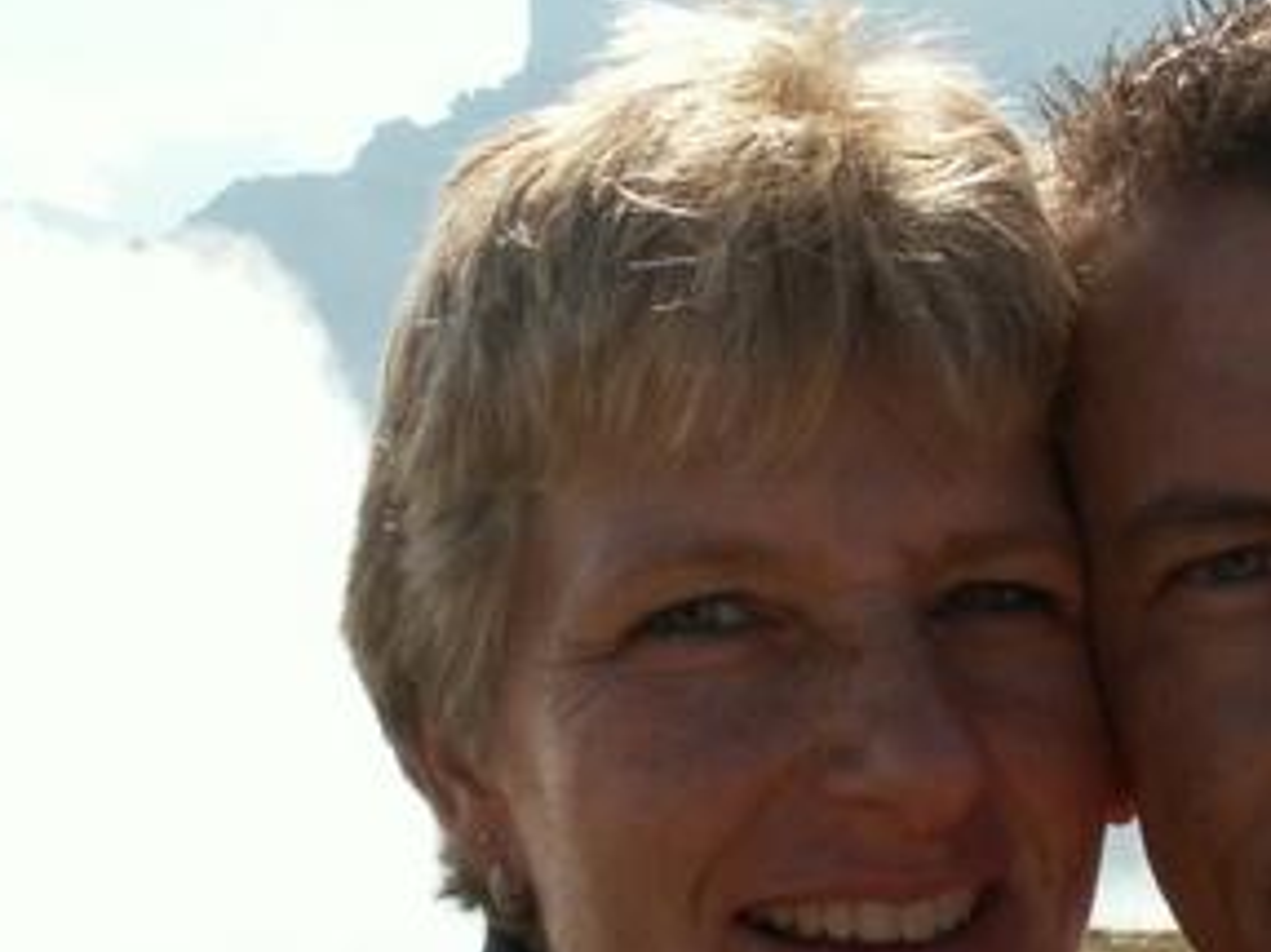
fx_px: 2863
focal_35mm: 78
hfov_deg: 24.8
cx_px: 934
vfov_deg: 18.9
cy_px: 469
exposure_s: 1/200
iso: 50
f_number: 6.3
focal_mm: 5.86
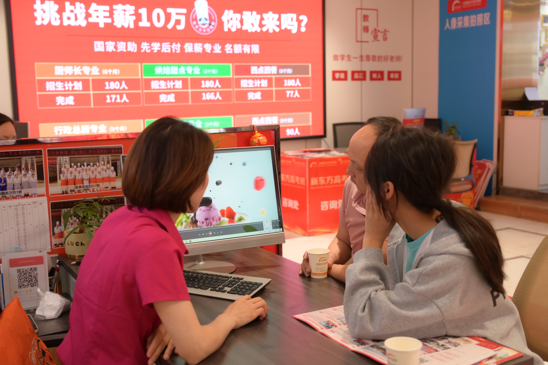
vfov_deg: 32.6
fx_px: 624
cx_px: 274
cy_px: 182
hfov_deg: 47.4
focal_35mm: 41
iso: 1600
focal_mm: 41
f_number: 4
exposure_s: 1/100
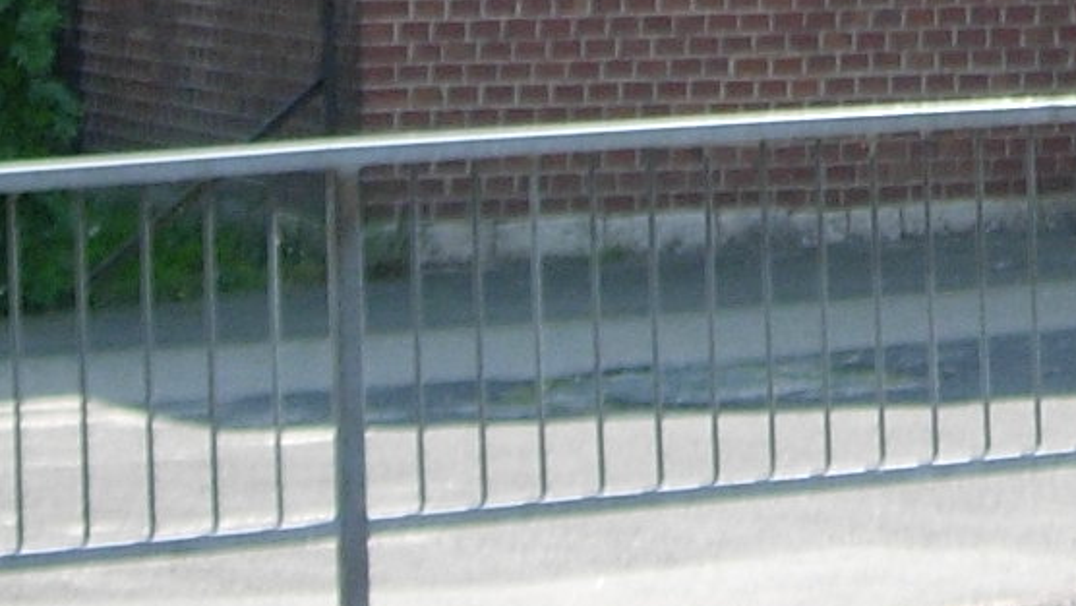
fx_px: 6478
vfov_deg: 5.2
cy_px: -968
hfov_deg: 9.4
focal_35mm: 227
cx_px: 1285
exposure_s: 1/443
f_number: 3.2
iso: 79
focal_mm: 10.6
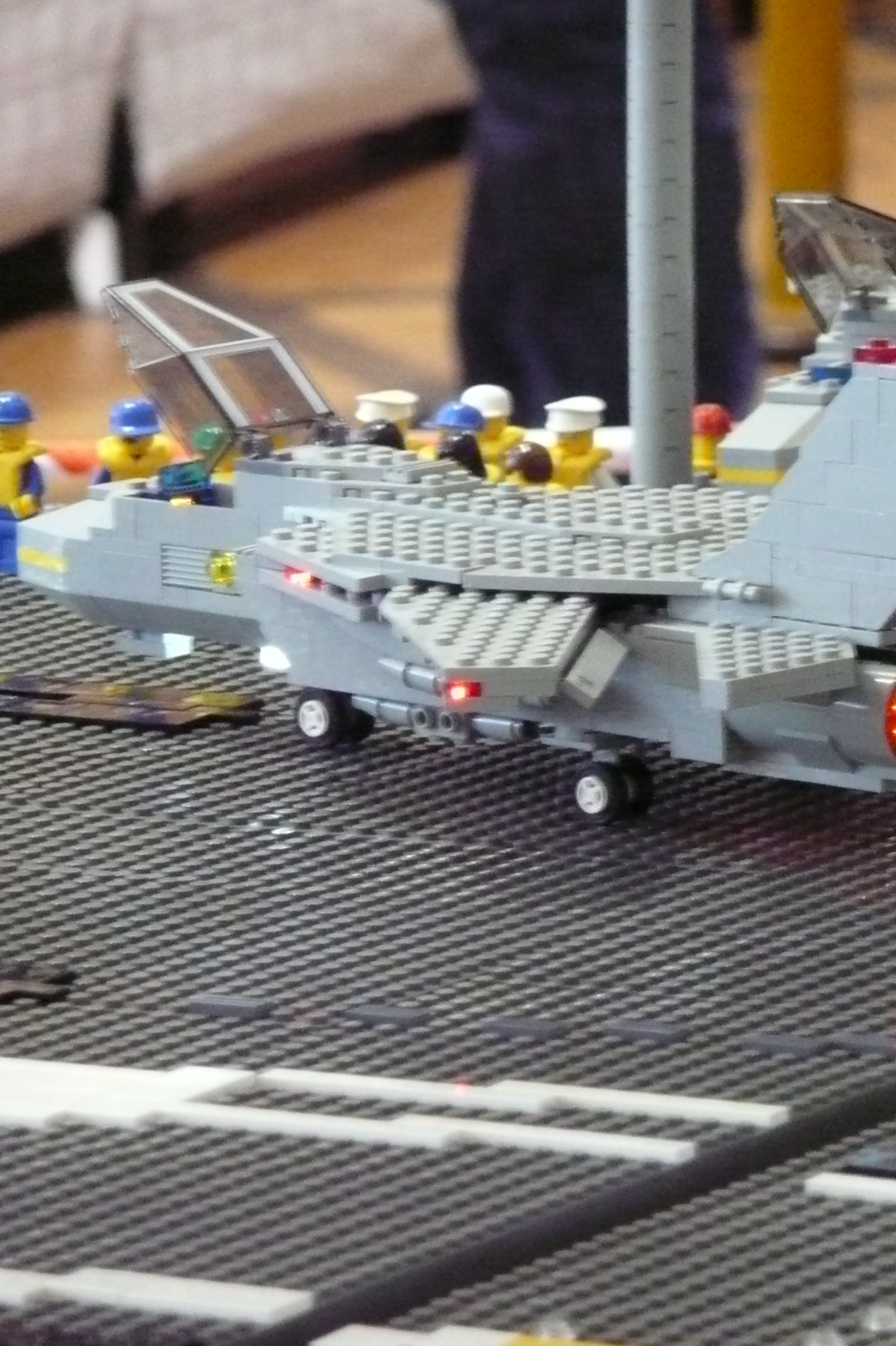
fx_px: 14524
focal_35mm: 389
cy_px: 673
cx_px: 855
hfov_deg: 3.5
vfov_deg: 5.3
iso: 800
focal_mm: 46
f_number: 4.9
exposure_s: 1/8
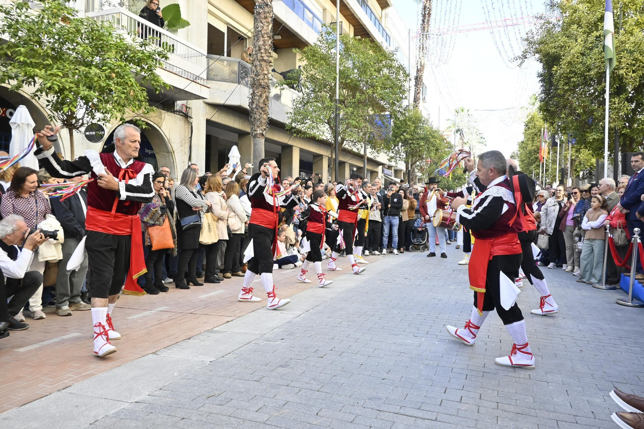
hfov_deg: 66.0
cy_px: 214
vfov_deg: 46.8
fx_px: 496
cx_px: 322
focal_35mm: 28
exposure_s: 1/500
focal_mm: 18.5
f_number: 6.3
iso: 1250
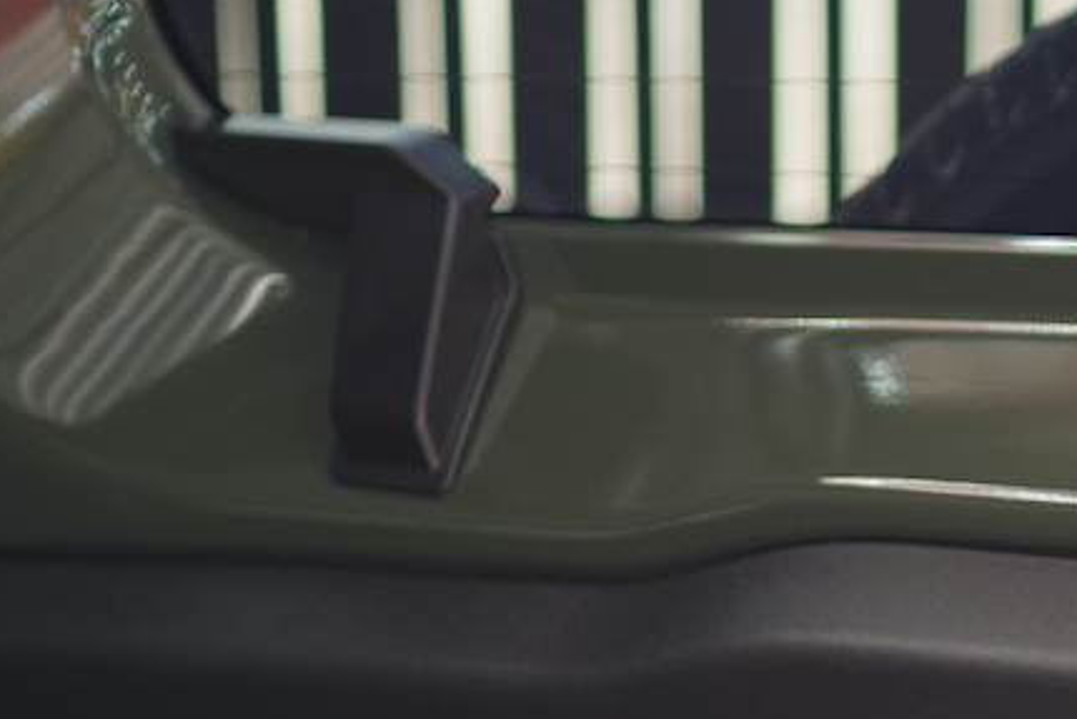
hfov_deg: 16.6
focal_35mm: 114
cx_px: 1540
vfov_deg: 12.0
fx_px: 3411
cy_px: 321
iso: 400
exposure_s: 1/40
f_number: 1.4
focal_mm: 35
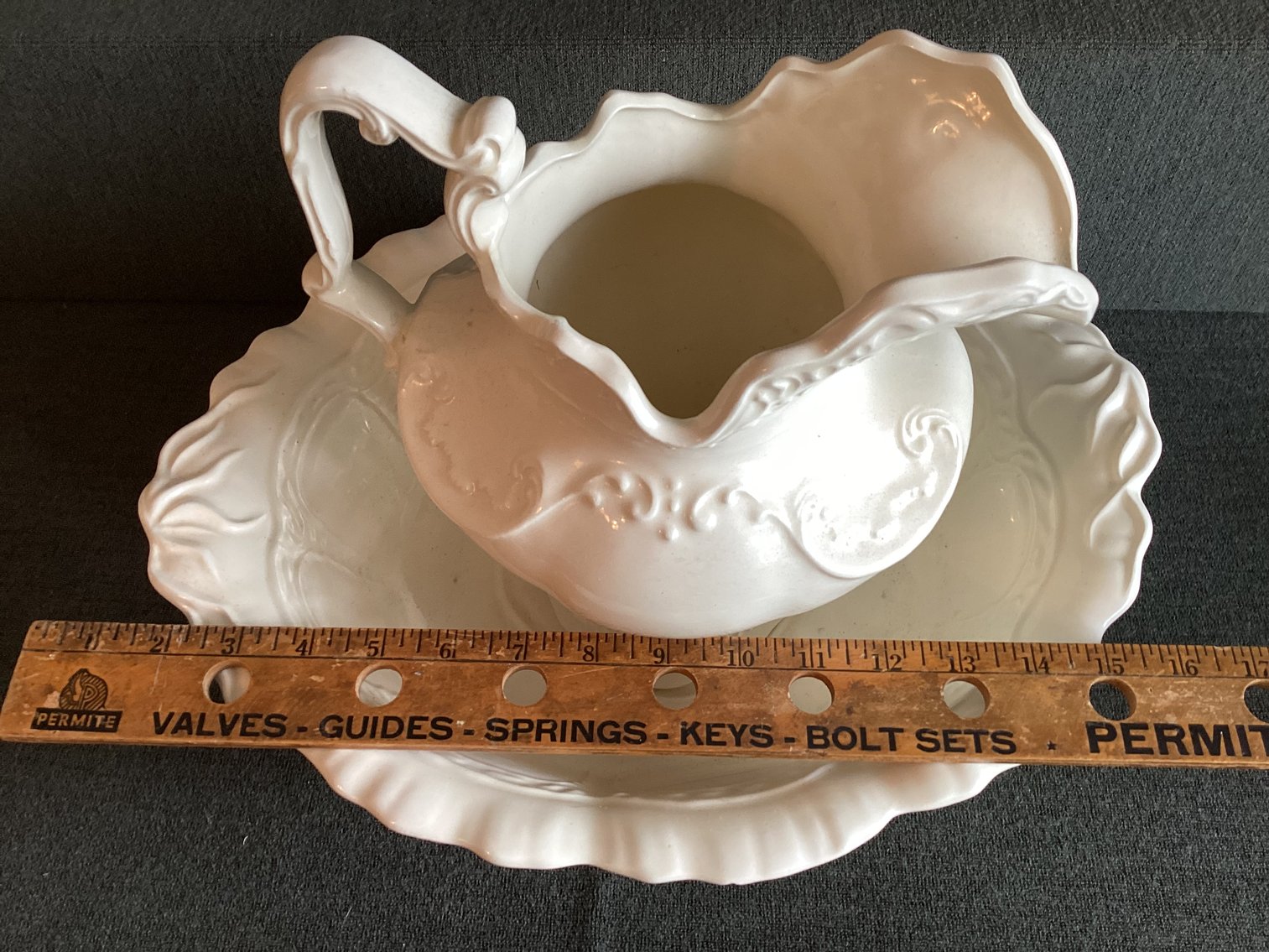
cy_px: 476
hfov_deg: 58.3
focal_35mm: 31
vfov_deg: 45.4
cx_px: 634
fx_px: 1137
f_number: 2.4
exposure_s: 1/50
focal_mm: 3.3
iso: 100
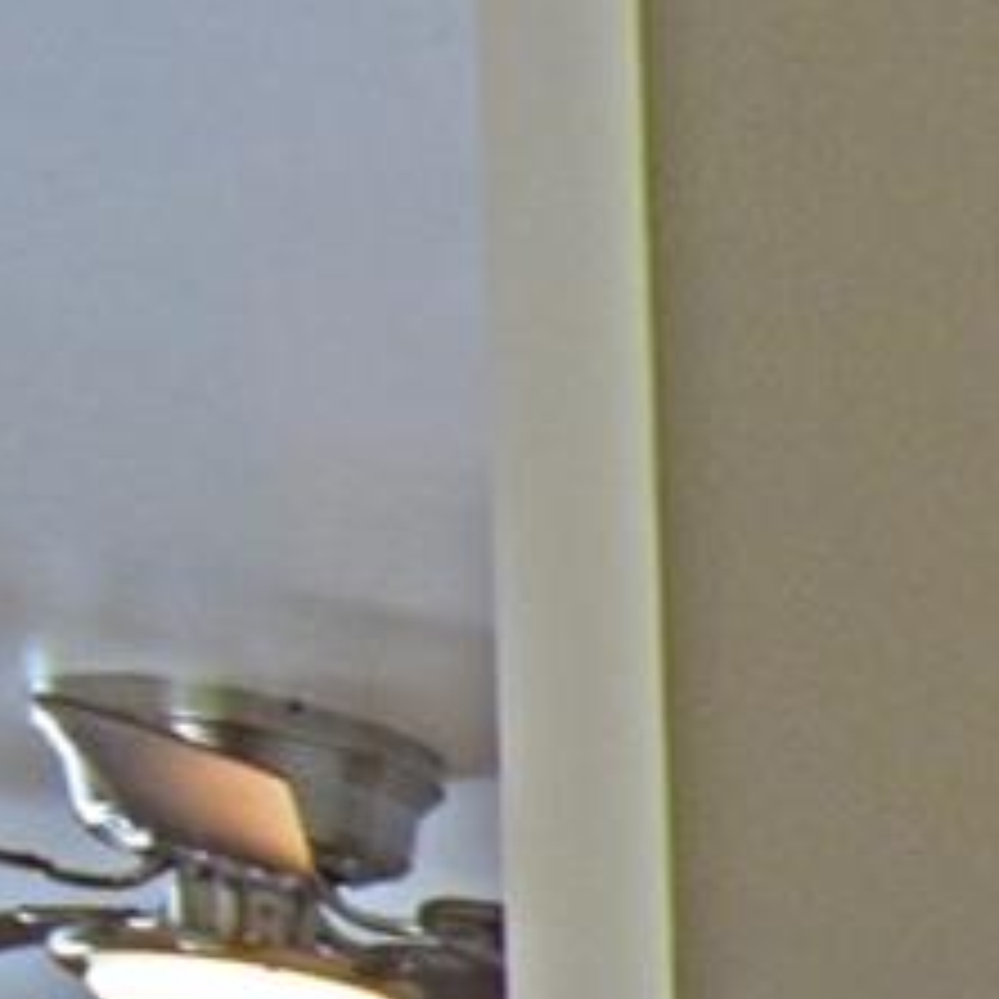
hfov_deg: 10.9
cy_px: 2030
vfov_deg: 15.1
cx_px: 3123
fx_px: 3004
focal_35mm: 92
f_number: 4.5
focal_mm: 10
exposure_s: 1/250
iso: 500
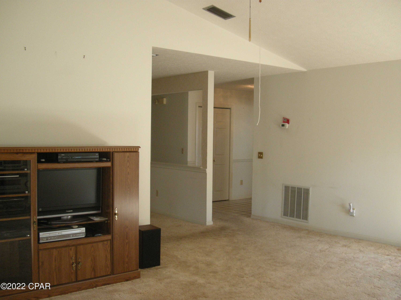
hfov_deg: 50.1
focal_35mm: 37
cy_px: 150
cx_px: 200
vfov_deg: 38.7
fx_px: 429
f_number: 2.8
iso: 305
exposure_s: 1/61
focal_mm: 7.9
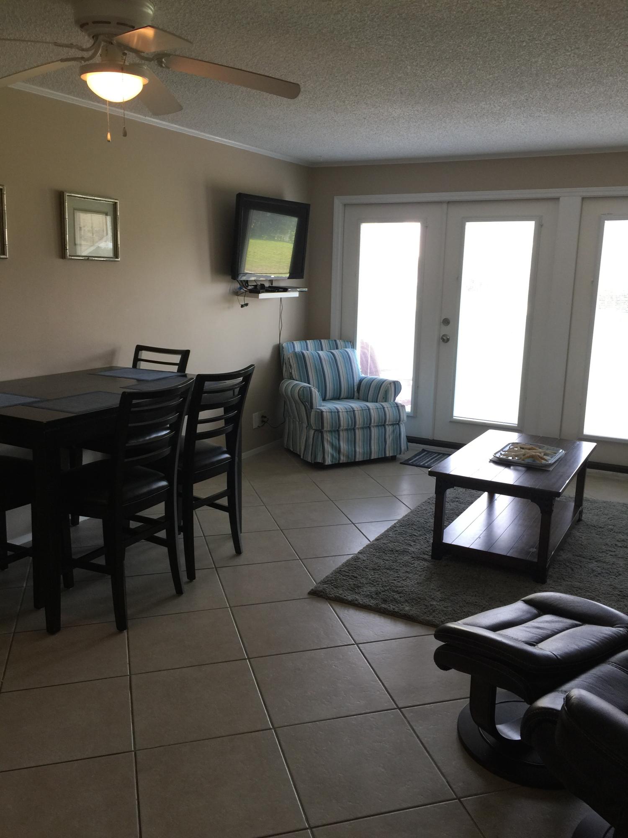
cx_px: 314
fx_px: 701
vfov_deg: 61.7
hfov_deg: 48.2
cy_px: 419
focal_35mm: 29
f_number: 2.2
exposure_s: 1/30
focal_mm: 4.15
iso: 32
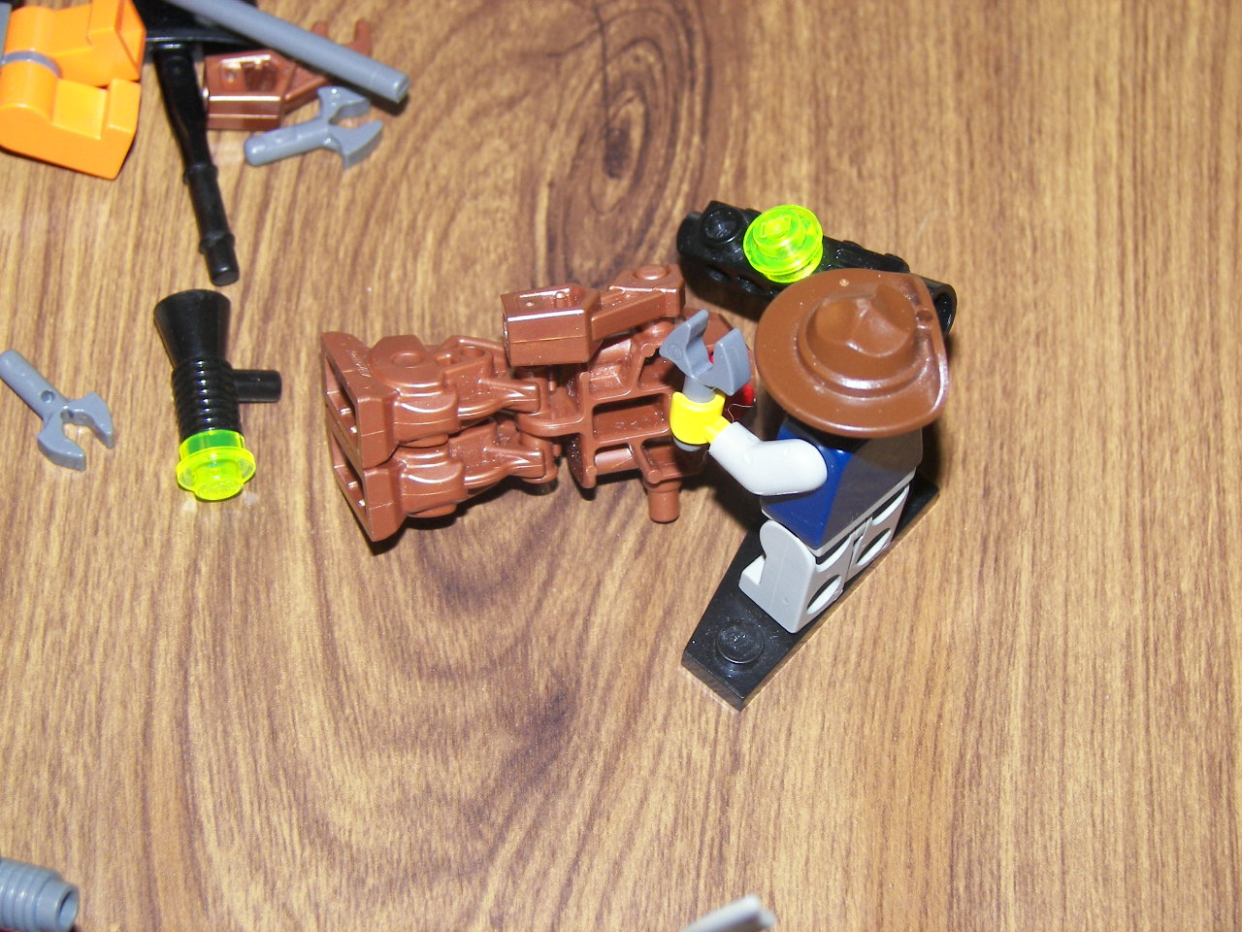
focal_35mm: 107
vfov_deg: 13.8
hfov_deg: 18.4
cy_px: 466
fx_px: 3839
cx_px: 621
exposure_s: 1/40
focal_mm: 17.8
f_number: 3.2
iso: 100
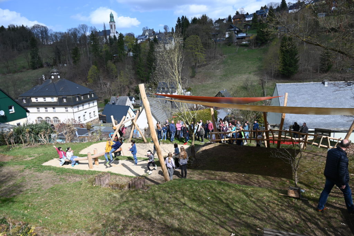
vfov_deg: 53.1
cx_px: 177
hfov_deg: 73.7
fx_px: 236
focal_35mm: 24
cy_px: 118
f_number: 6.3
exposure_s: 1/320
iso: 100
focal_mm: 24
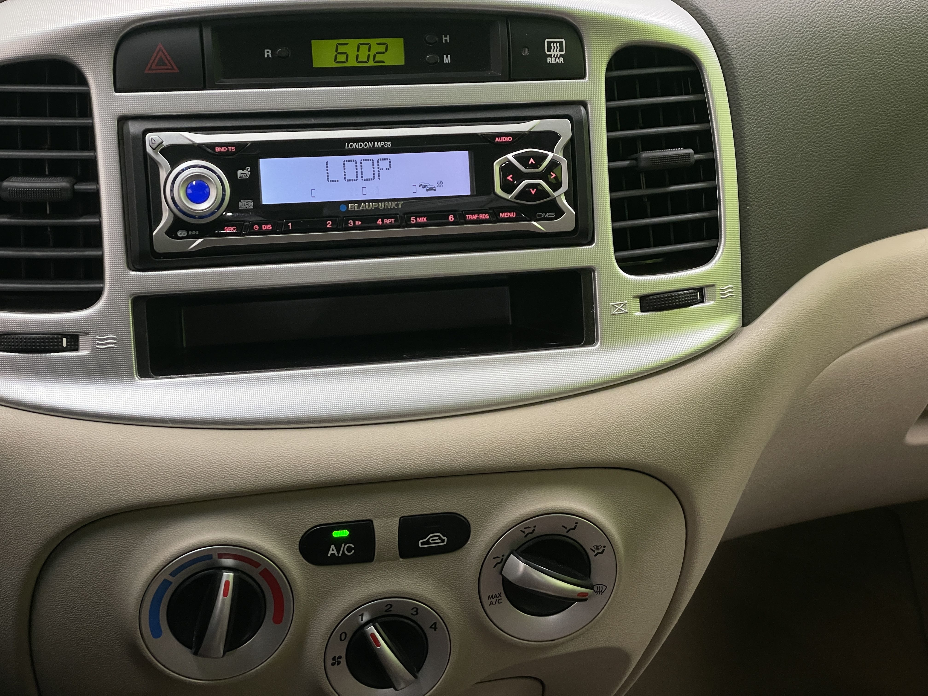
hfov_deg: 36.8
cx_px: 464
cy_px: 348
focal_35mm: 52
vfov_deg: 28.0
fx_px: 1394
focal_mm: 6
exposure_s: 1/50
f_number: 2
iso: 160
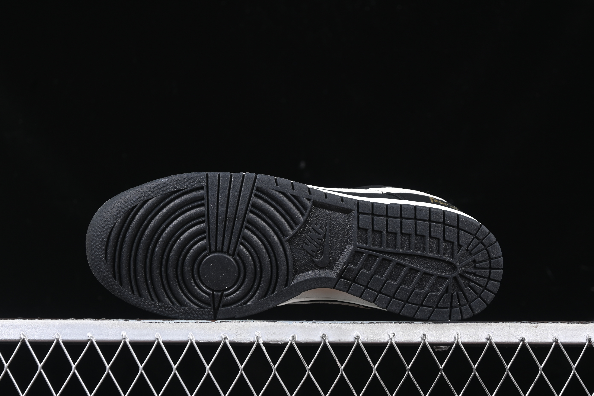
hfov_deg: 27.0
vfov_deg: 18.2
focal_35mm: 75
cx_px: 297
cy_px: 198
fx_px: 1237
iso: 160
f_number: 6.3
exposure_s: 1/50
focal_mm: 50
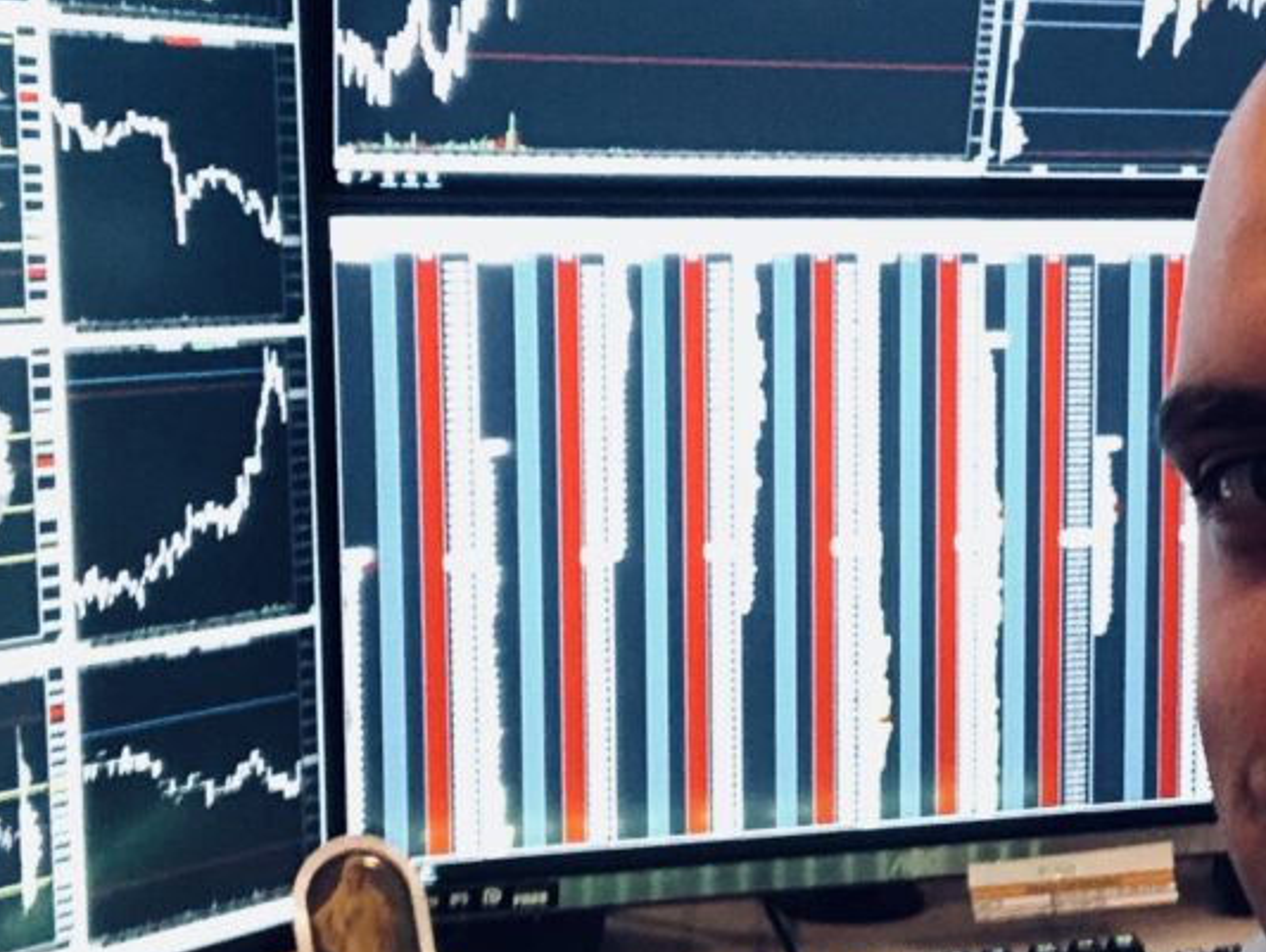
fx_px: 2636
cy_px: 532
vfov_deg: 20.5
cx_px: 1057
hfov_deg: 26.4
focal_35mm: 72
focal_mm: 2.87
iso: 400
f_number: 2.2
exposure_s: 1/33
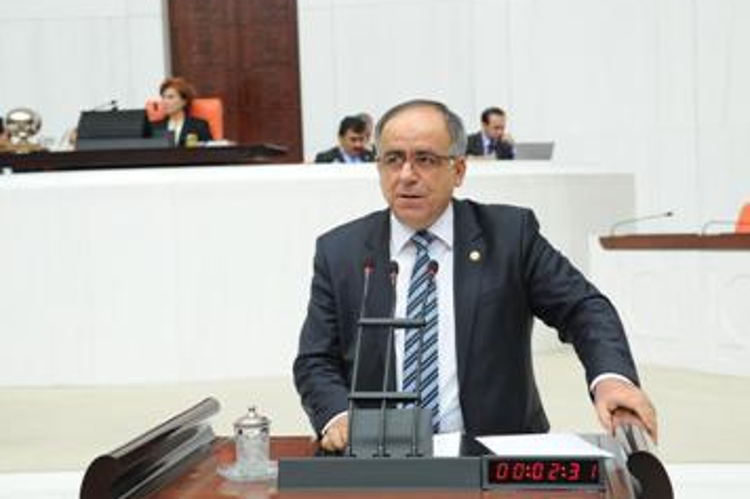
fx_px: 1312
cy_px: 251
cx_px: 381
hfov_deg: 31.9
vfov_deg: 21.5
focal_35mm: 63
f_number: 4.5
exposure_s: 1/50
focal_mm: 50
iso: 800
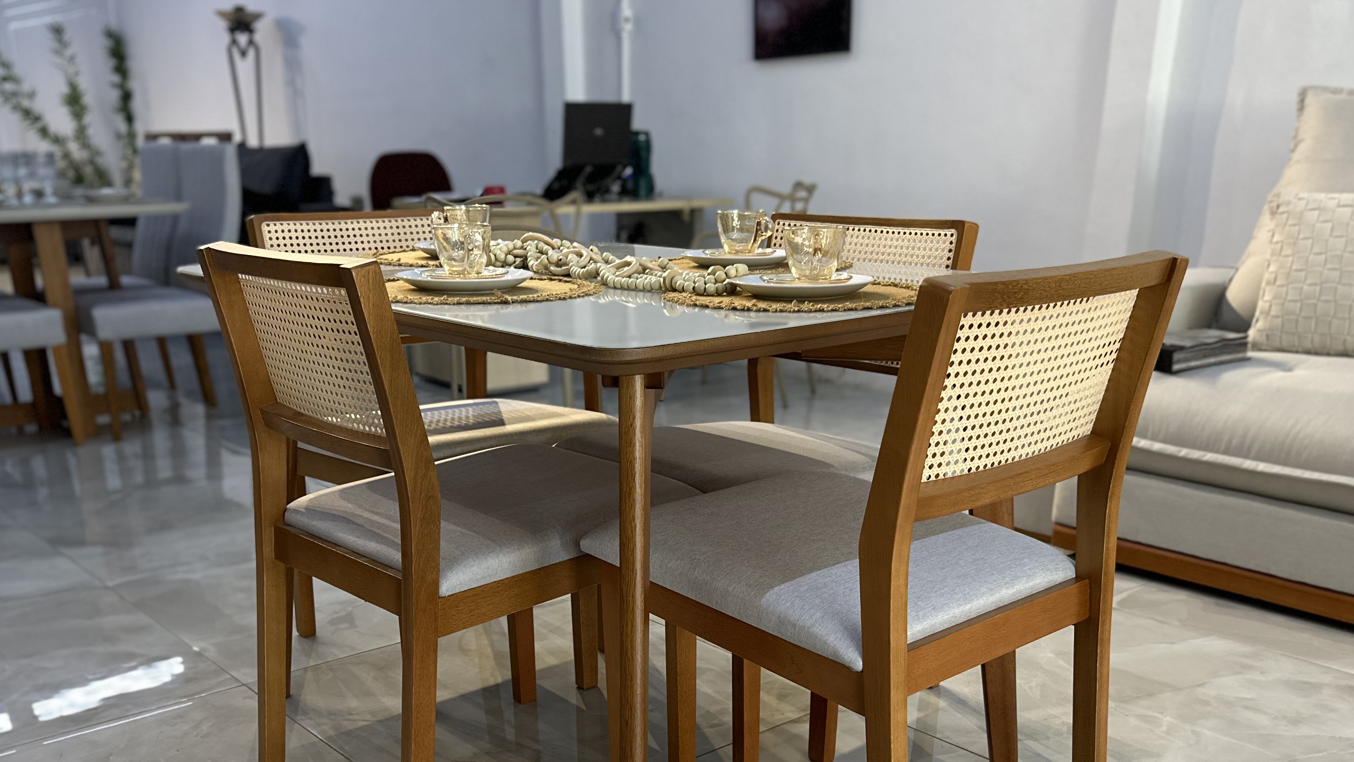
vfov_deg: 32.6
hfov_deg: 56.6
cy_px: 632
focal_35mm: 35
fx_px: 1257
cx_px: 676
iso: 200
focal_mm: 6.86
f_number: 1.78
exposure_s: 1/120
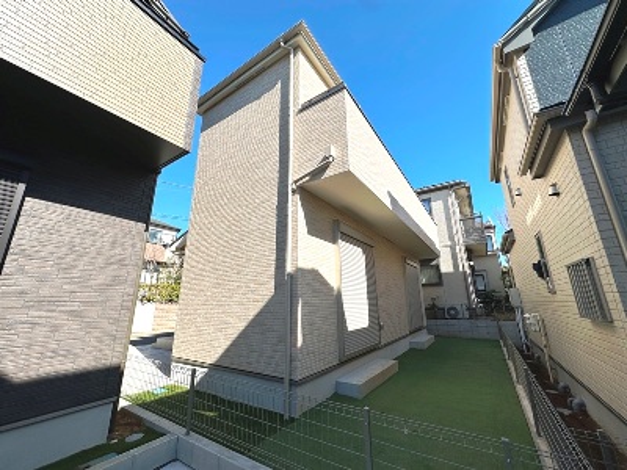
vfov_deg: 85.7
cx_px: 314
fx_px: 254
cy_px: 235
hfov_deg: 102.1
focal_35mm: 14
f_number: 2.2
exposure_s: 1/1825
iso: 50
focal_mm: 2.22
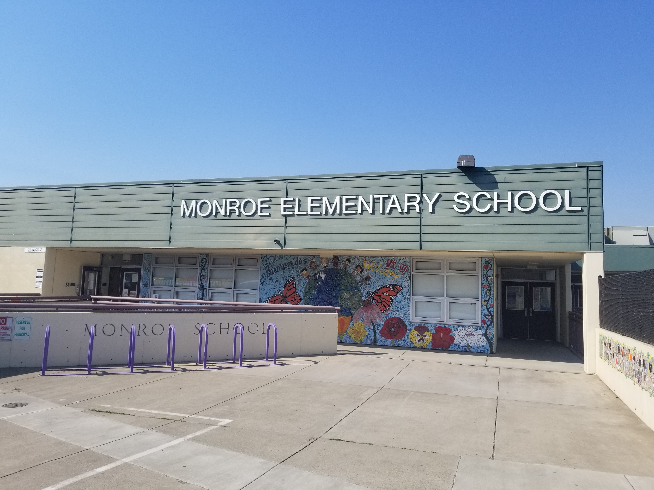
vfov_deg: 53.1
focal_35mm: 26
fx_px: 491
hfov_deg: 67.3
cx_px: 327
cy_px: 245
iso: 50
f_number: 1.7
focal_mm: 4.25
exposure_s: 1/2832
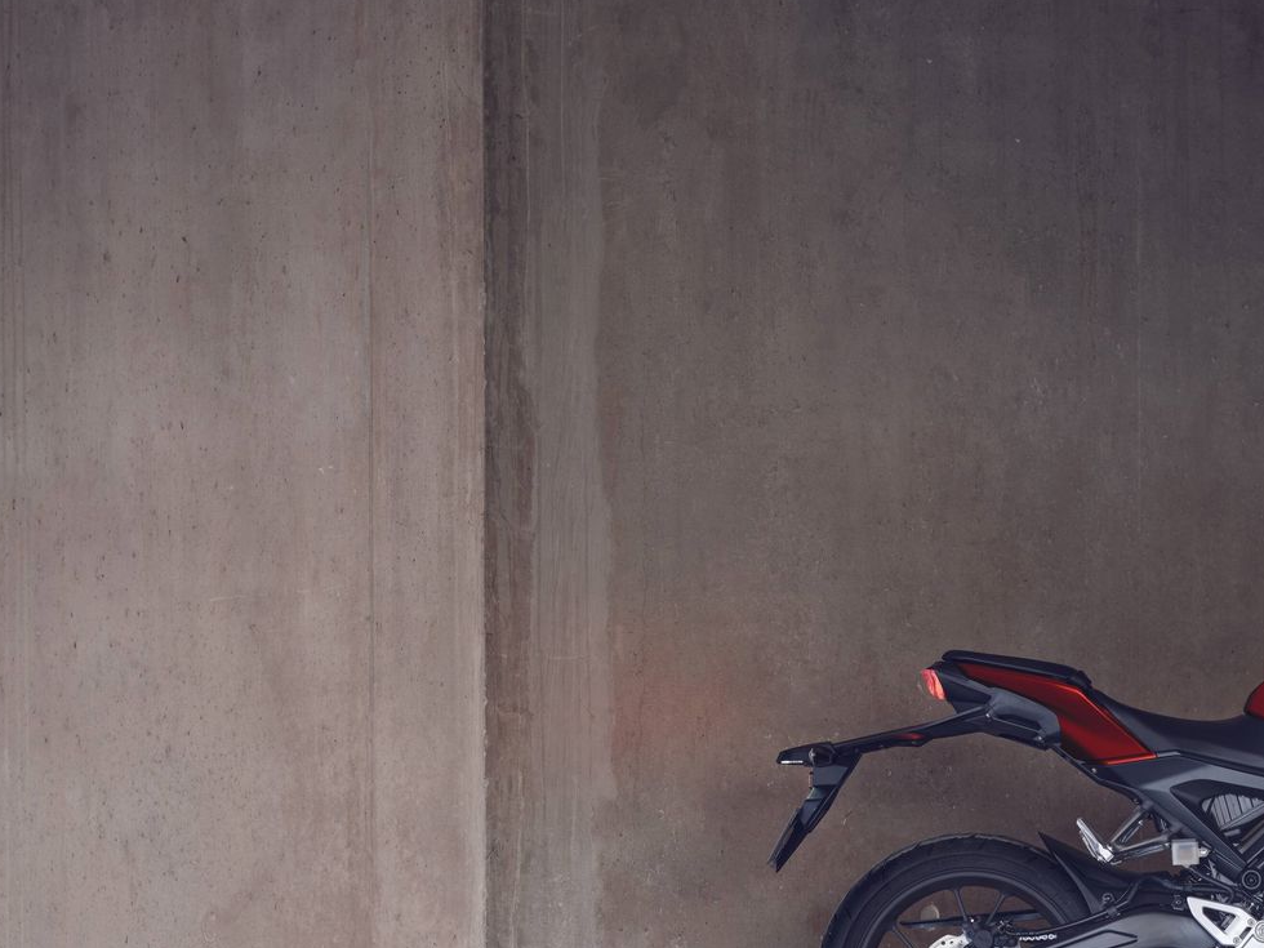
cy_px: 796
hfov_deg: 18.0
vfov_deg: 13.6
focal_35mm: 108
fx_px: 3944
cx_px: 1046
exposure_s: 1/10
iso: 400
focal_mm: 80
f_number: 4
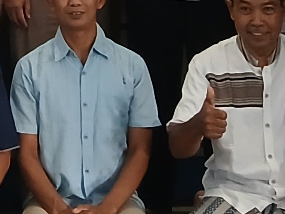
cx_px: -34
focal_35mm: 166
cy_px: -374
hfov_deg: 11.7
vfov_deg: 8.0
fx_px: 1366
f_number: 1.8
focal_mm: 3.98
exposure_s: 1/25
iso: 320
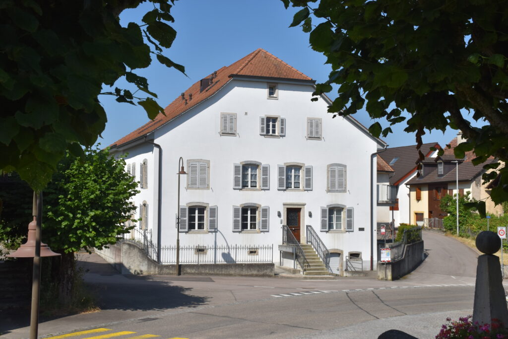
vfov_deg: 26.5
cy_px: 170
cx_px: 254
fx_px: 720
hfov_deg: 38.9
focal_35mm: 51
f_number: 10
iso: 200
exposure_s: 1/400
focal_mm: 34
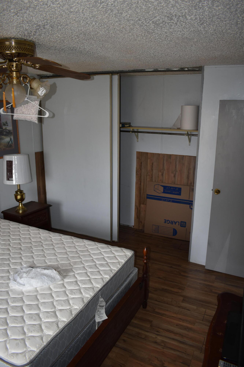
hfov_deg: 47.9
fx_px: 275
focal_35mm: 27
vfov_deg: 67.4
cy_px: 184
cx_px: 122
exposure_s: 1/60
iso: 280
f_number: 3.5
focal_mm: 18
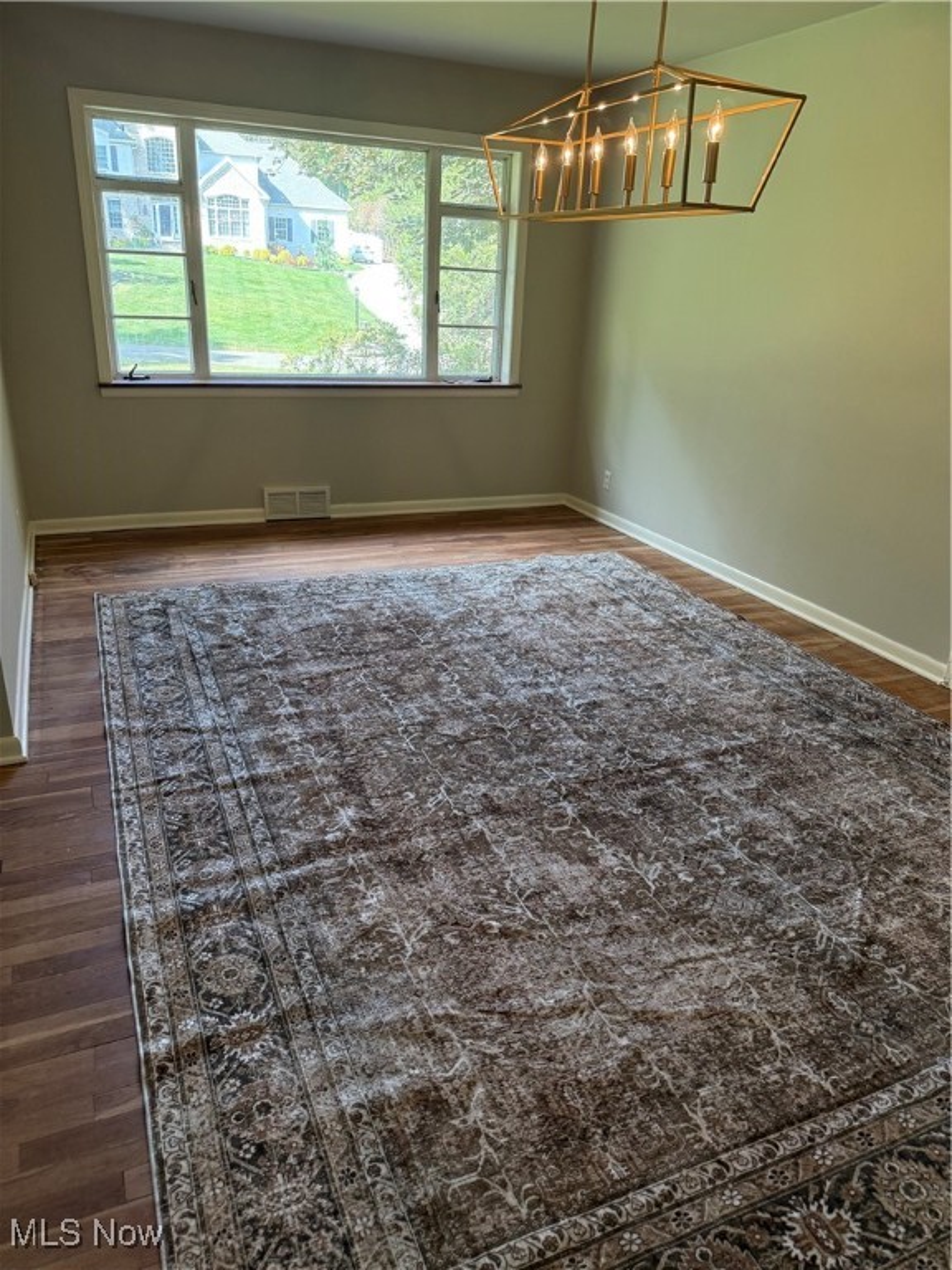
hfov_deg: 56.8
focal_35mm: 24
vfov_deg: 71.6
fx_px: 880
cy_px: 635
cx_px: 476
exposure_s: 1/120
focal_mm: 6.76
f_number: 1.78
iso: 250
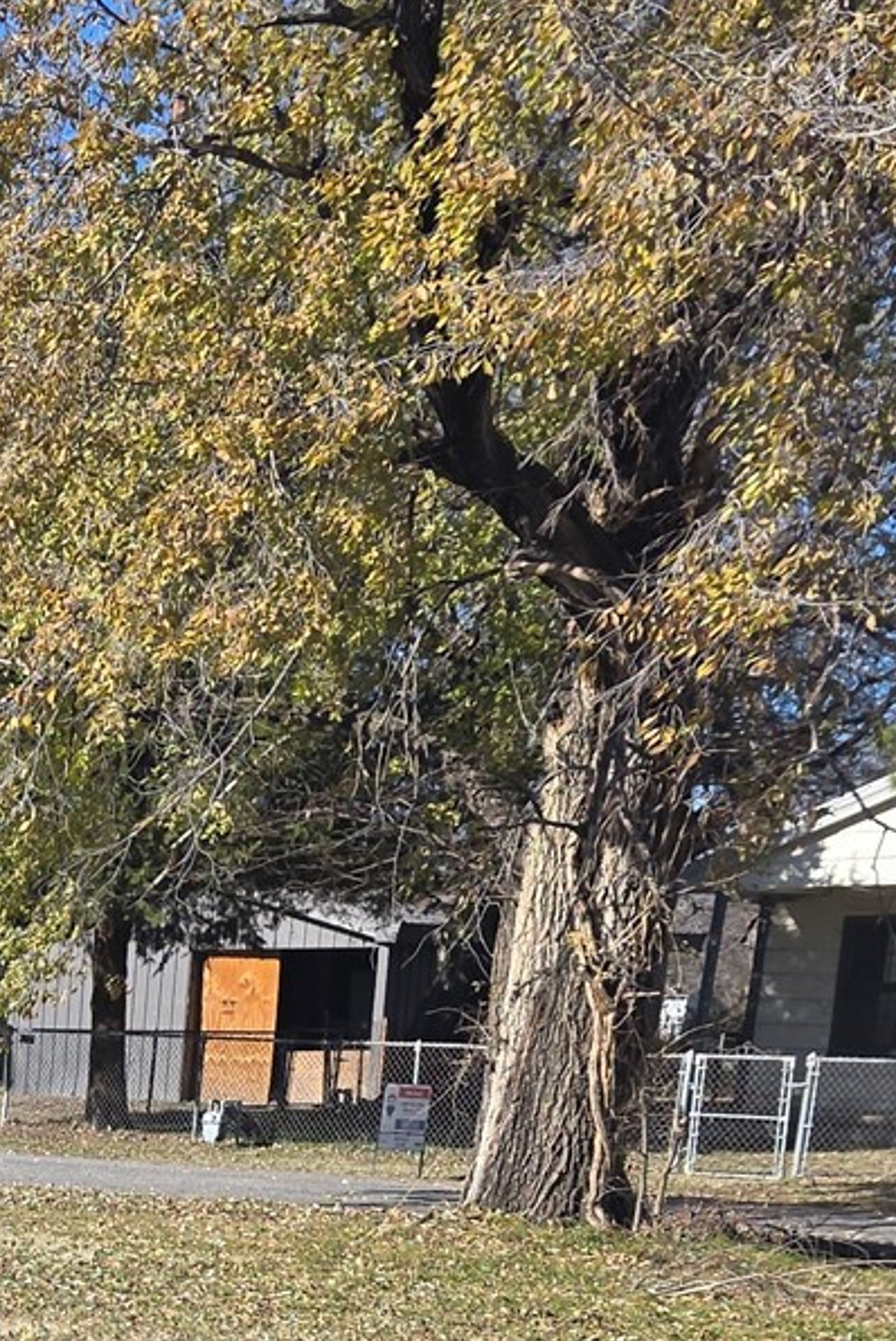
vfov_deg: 24.4
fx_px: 2871
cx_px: -964
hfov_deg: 14.4
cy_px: 1496
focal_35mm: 77
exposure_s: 1/588
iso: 12
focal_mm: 6.3
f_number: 1.7
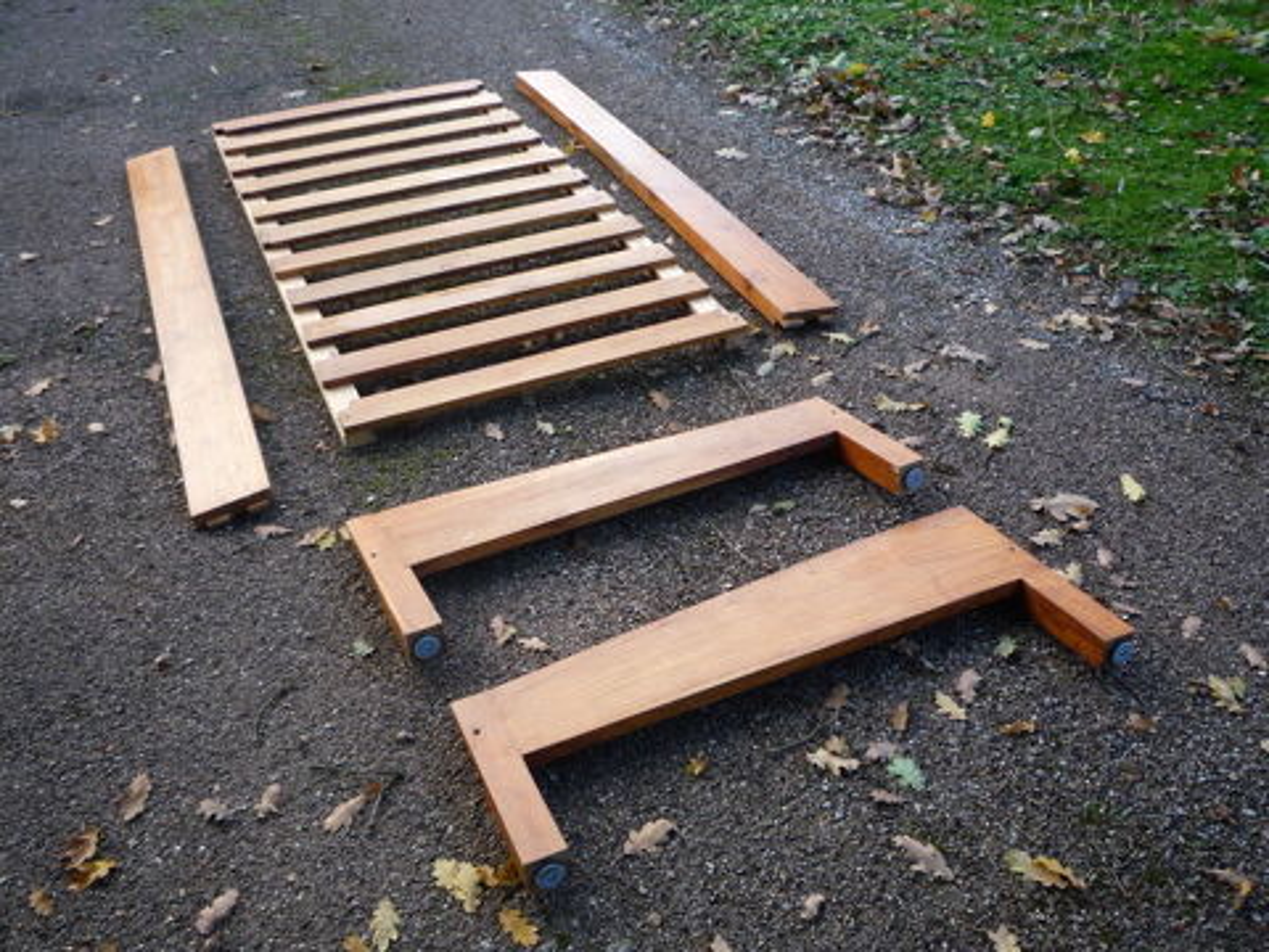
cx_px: 634
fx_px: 1100
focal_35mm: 30
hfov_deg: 60.0
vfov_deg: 46.8
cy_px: 476
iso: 100
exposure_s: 1/60
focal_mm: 5.2
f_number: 3.3
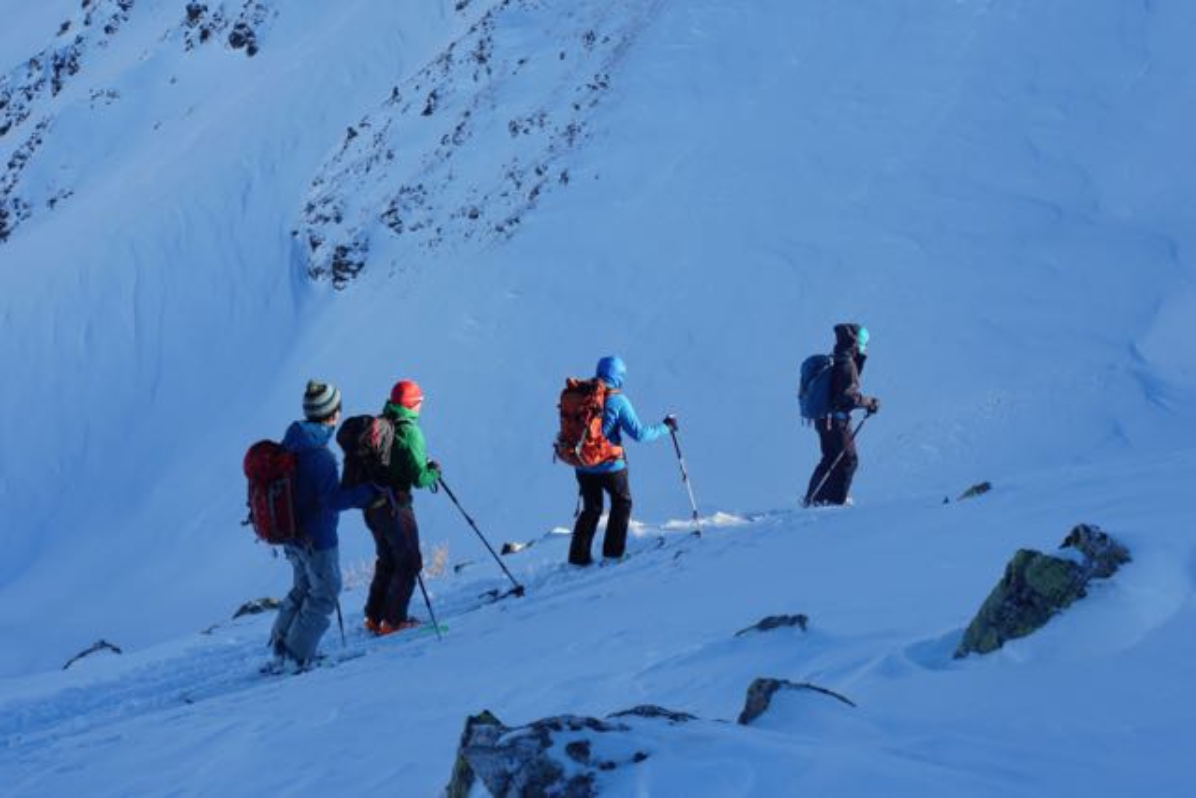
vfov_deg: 25.1
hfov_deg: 36.9
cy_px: 399
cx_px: 598
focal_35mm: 54
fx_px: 1794
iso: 100
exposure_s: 1/100
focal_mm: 36
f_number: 10
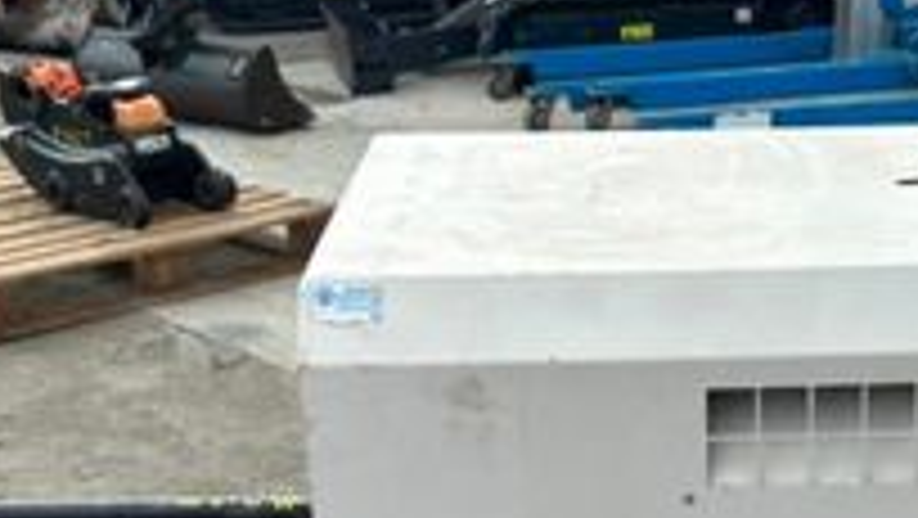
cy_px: 590
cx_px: 711
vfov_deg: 15.3
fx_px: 1875
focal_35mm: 77
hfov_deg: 27.1
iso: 80
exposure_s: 1/1916
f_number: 1.78
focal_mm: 6.86
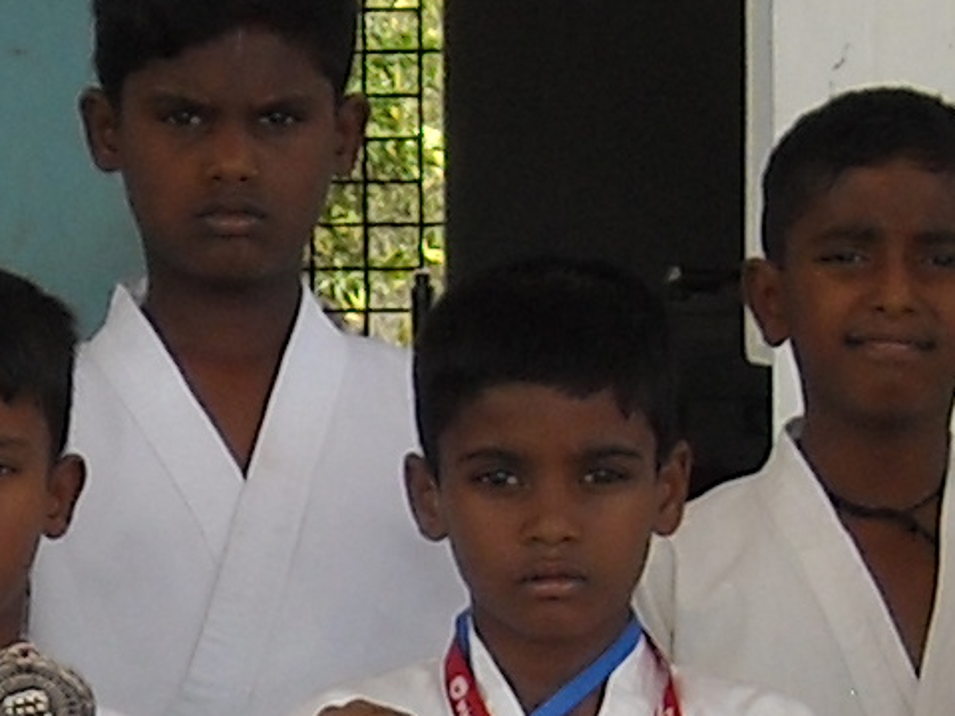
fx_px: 6180
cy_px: 1068
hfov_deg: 8.7
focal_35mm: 224
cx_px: -213
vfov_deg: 6.5
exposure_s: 1/141
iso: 64
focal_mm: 5.7
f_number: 5.6
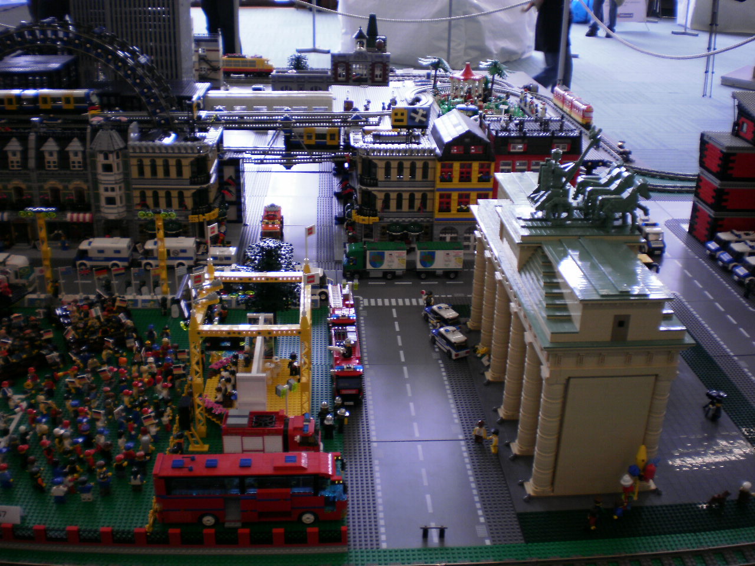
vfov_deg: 39.7
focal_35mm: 36
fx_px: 785
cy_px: 283
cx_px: 378
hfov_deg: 51.4
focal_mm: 6.3
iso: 100
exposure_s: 1/40
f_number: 3.1
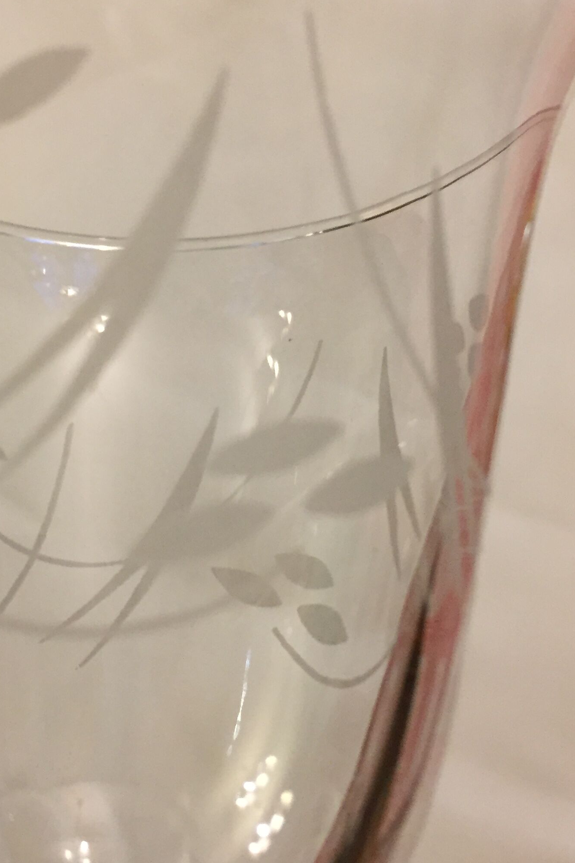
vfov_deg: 40.3
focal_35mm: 49
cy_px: 382
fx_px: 1174
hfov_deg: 27.4
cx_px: 193
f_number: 2.2
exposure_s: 1/33
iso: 160
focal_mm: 4.15
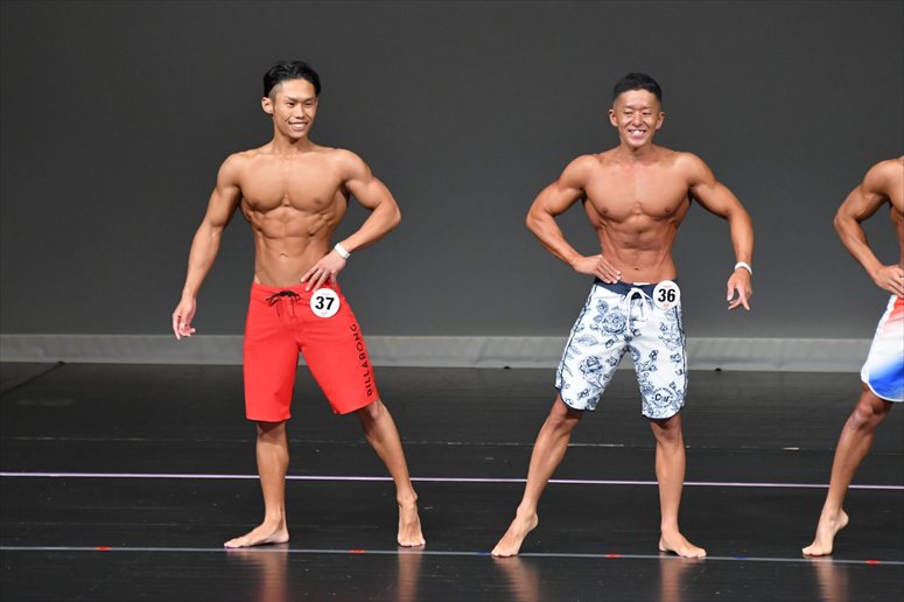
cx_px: 452
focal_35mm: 315
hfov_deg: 6.5
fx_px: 7906
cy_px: 301
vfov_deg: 4.4
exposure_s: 1/400
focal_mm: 210
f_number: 5.6
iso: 4000
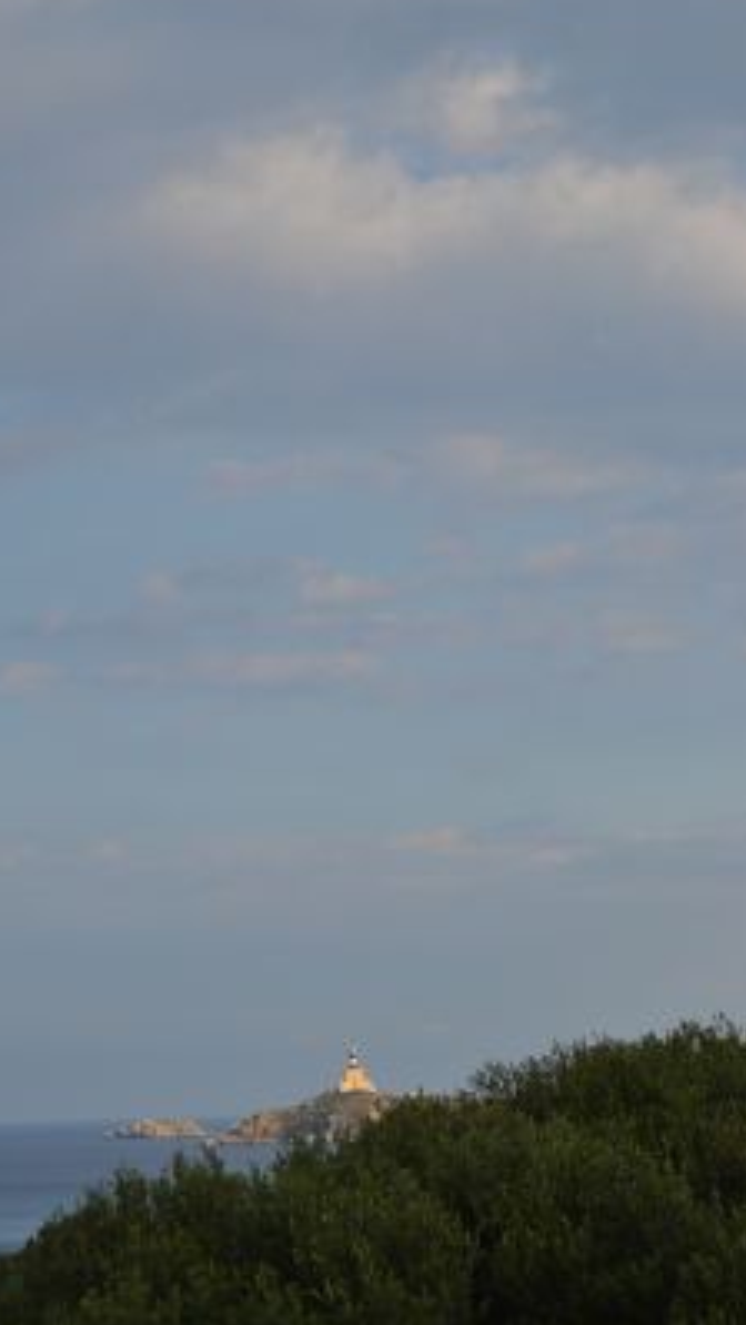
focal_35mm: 98
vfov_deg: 21.9
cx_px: 256
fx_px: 3430
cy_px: 666
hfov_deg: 12.4
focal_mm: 55
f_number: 9
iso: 100
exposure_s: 1/320
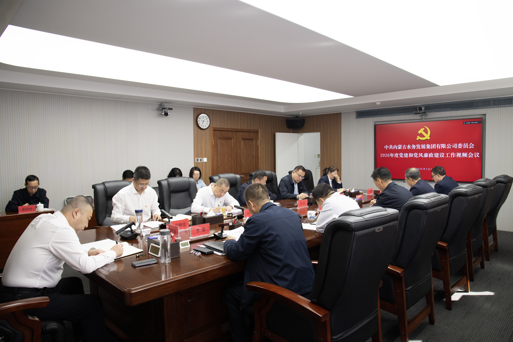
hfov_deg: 73.7
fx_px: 342
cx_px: 256
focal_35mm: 24
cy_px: 171
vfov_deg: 53.1
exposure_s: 1/160
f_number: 6.3
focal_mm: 24
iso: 800
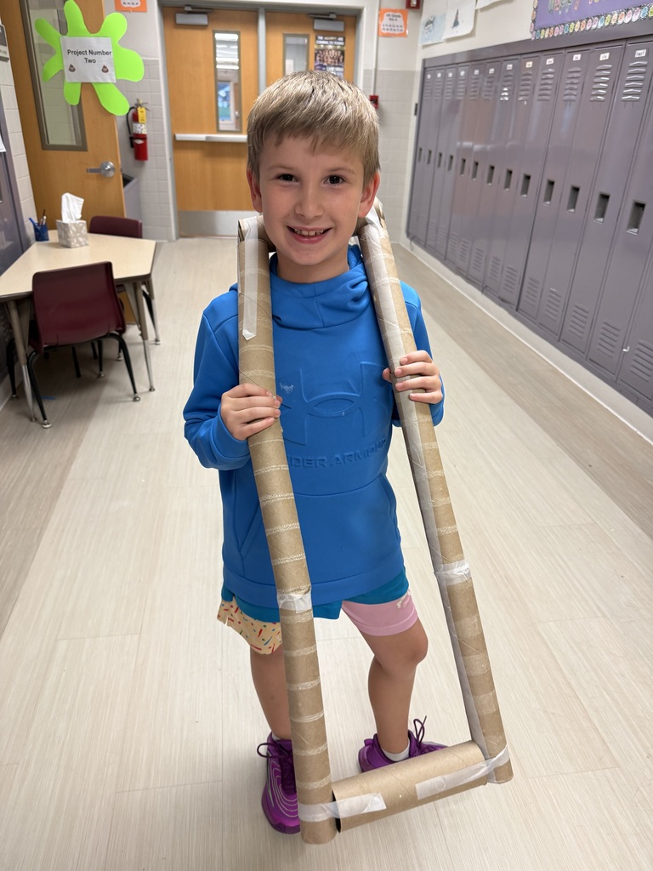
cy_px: 436
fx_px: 604
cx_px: 326
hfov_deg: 56.8
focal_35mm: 24
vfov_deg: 71.6
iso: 160
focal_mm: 6.76
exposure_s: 1/60
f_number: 1.78
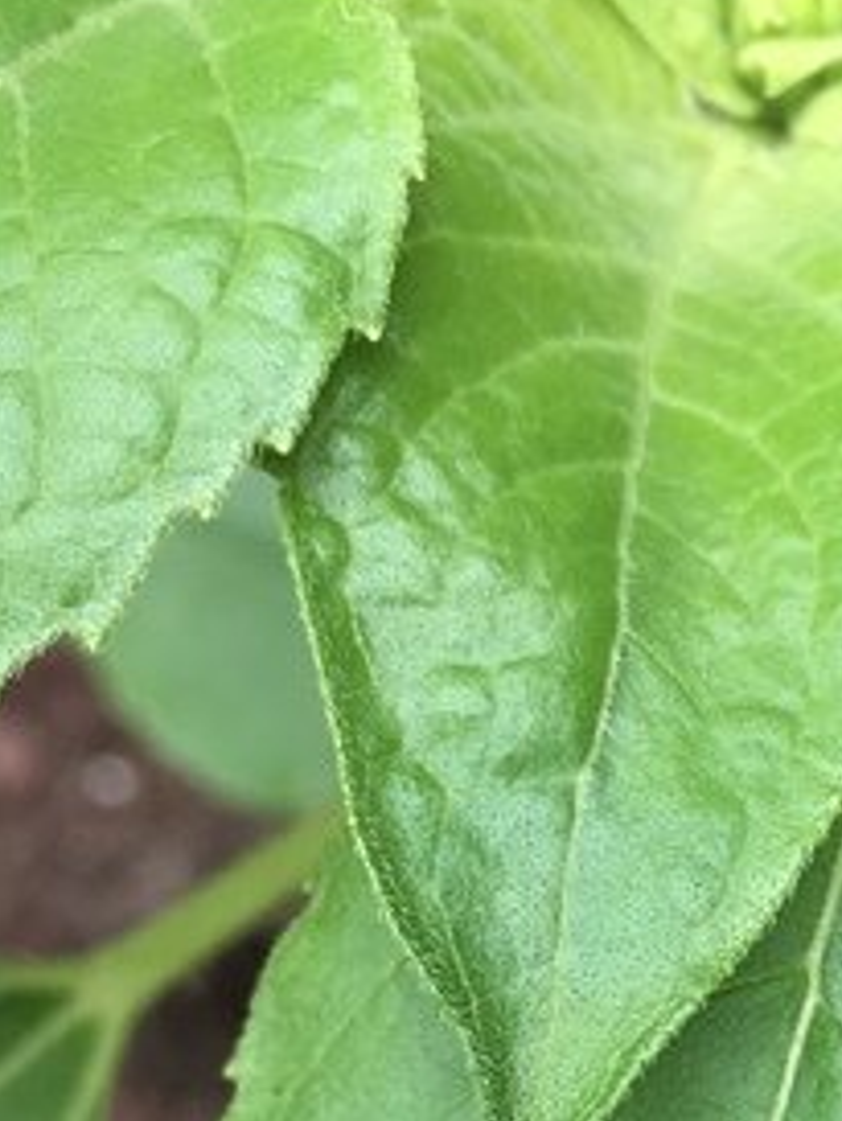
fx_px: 2755
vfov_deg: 22.1
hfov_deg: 17.0
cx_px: 830
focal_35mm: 85
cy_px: 1129
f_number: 2.2
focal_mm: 4.15
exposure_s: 1/129
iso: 32
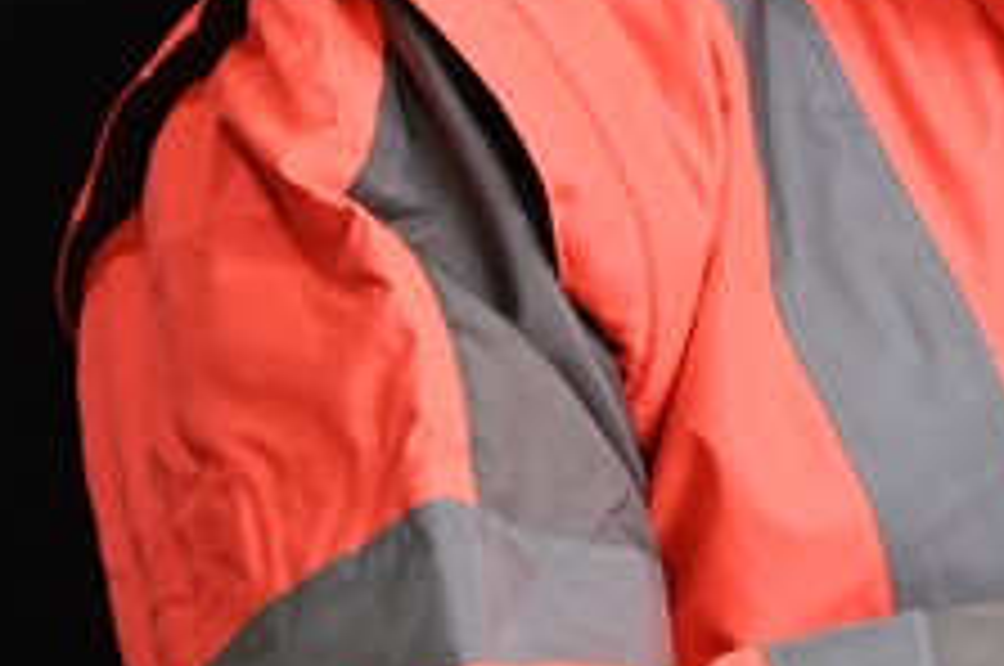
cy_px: -65
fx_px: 17322
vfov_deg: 2.2
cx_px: 1207
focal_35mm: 622
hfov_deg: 3.3
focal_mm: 120
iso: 2000
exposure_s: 1/250
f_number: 4.5
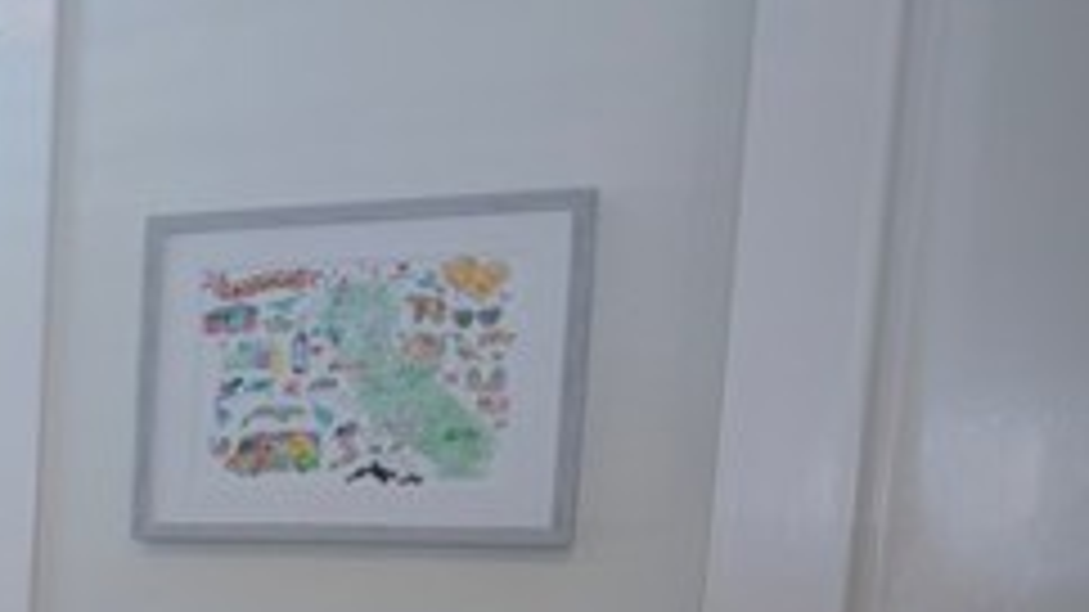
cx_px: -693
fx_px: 2050
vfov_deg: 16.2
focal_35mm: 71
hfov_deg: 22.3
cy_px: 778
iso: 800
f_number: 2.8
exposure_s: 1/125
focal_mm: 16
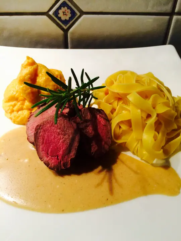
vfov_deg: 61.7
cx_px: 90
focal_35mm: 29
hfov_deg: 48.2
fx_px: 202
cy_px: 120
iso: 125
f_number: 2.2
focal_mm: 4.15
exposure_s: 1/33
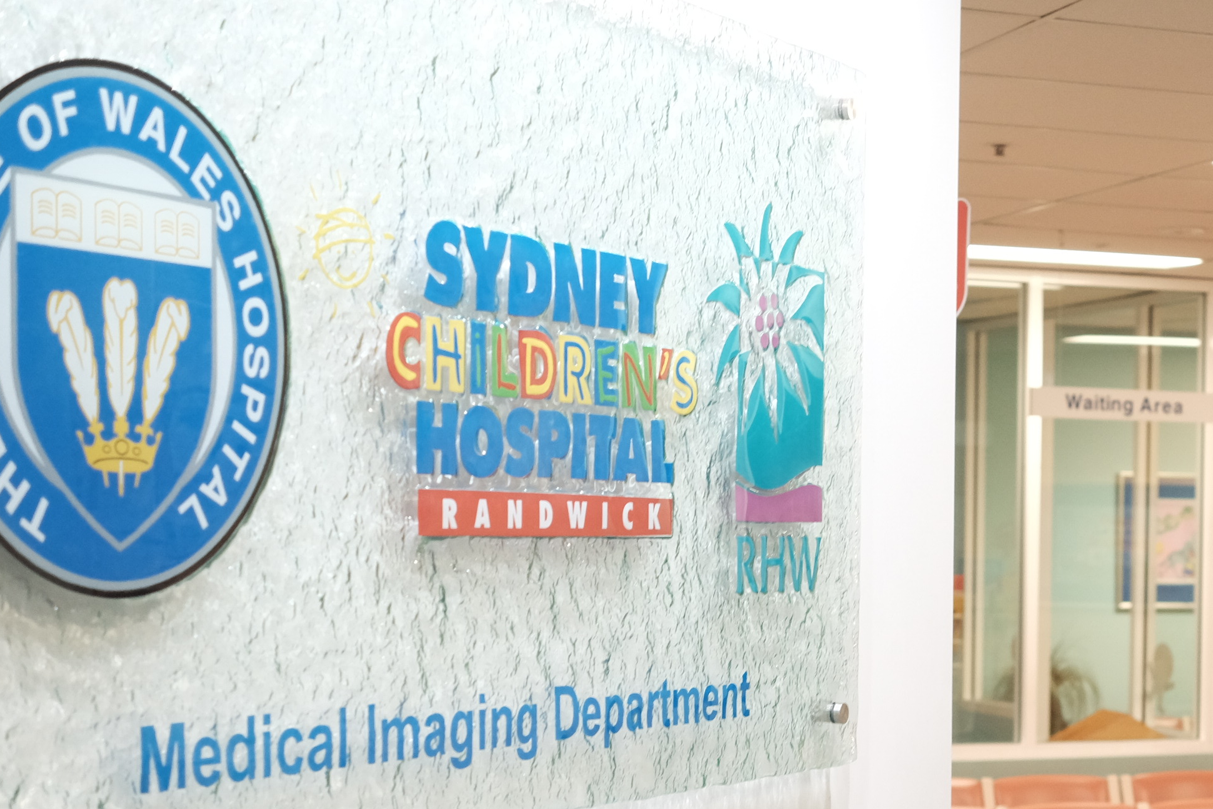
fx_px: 2460
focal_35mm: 73
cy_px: 700
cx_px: 923
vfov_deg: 18.4
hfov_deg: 27.3
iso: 1250
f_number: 2.8
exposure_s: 1/60
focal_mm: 27
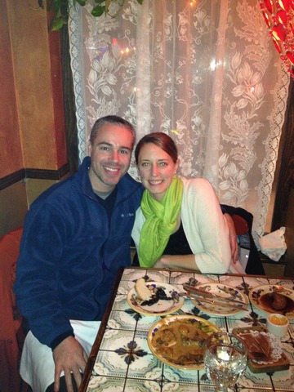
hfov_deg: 40.7
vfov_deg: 52.6
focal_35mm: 35
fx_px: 396
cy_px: 196
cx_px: 147
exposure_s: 1/16
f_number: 2.4
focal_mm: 4.28
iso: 400
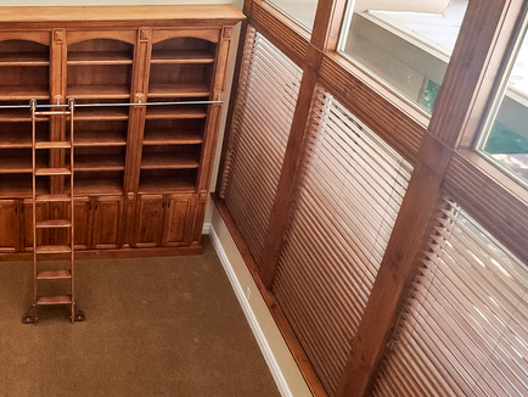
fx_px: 504
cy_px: 33
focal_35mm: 33
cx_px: 54
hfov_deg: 49.4
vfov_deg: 39.6
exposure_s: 1/120
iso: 125
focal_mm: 2.22
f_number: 2.2
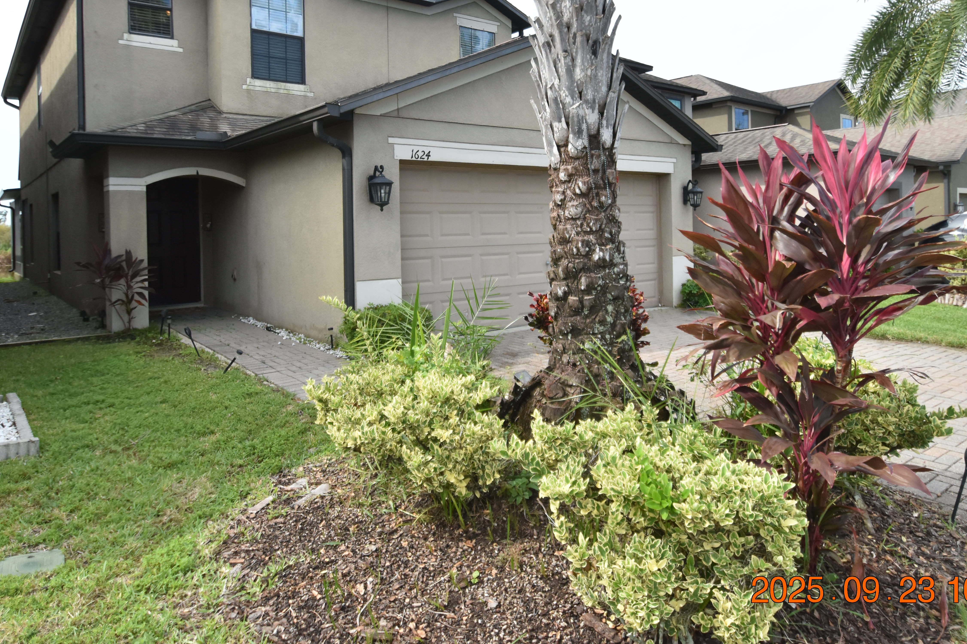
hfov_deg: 73.7
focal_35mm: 24
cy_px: 225
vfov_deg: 52.3
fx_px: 645
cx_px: 514
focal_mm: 12
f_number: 4
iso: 800
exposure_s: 1/4000
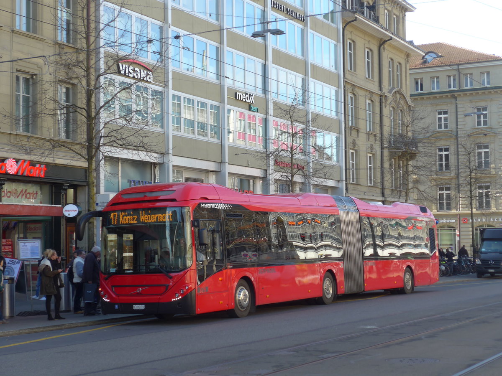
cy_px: 188
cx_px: 251
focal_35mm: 70
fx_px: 1015
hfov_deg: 27.8
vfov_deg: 21.0
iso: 80
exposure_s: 1/160
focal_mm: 14.2
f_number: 4.1
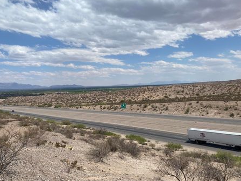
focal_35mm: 29
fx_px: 202
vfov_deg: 48.2
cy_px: 94
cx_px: 118
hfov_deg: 61.7
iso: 32
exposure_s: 1/6410
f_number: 1.8
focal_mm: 4.25
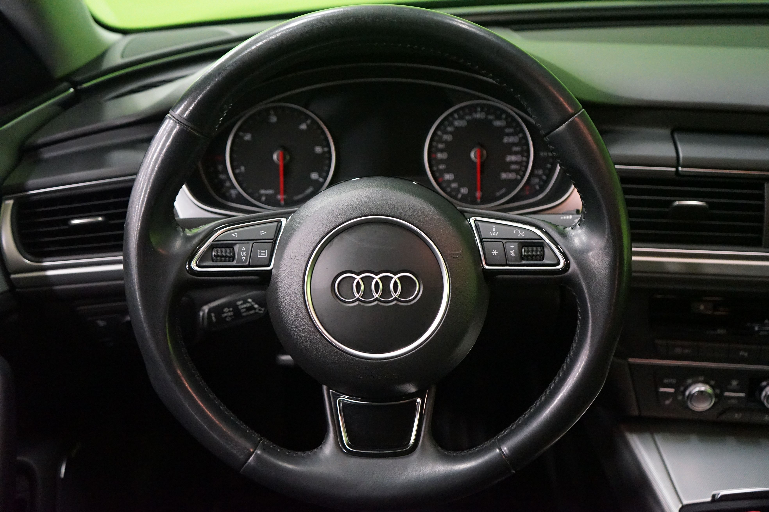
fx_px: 748
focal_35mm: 35
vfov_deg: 37.9
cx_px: 384
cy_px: 256
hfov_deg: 54.4
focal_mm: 35
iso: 6400
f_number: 4
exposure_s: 1/30
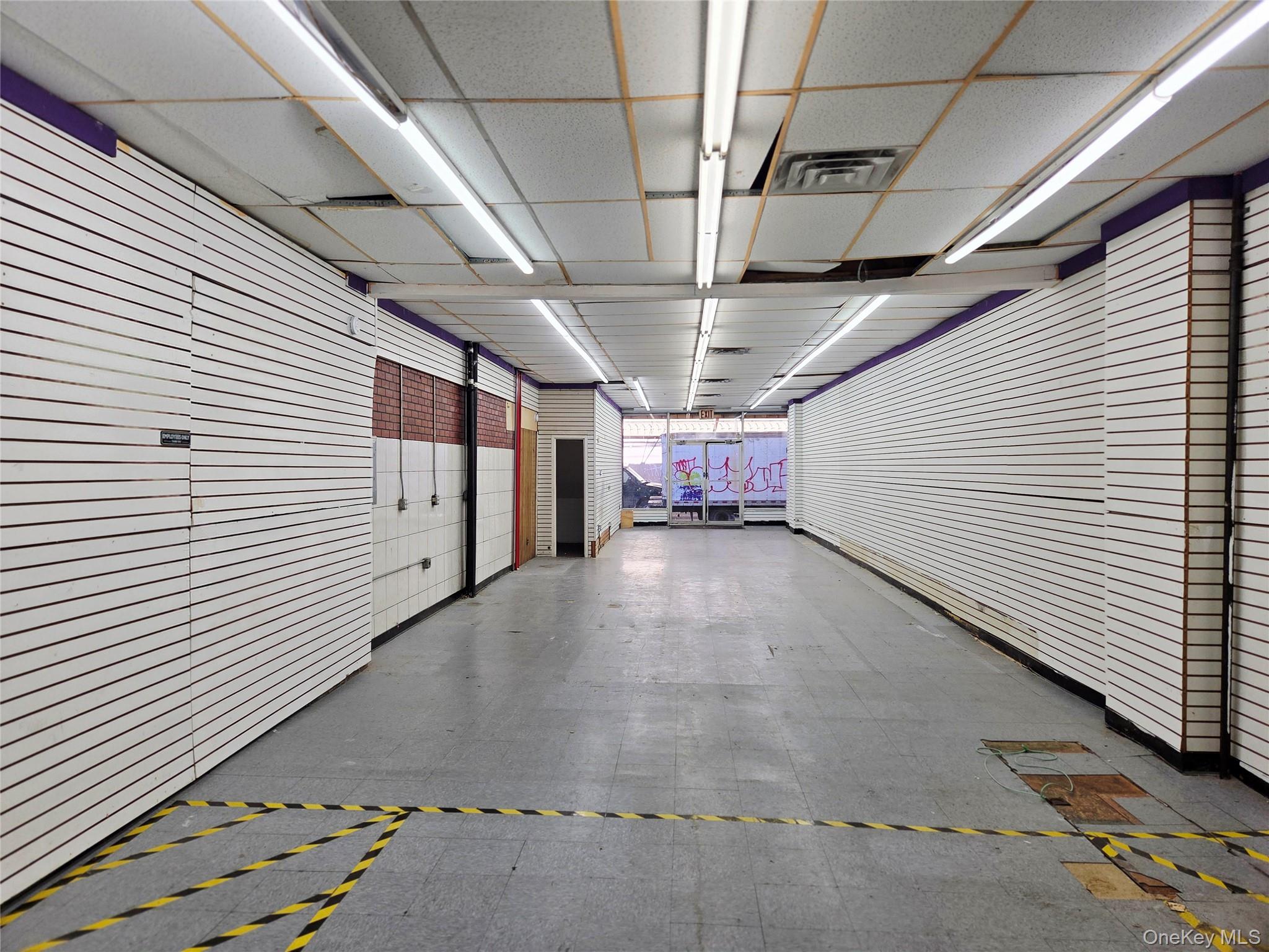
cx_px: 634
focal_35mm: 23
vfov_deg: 58.9
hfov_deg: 73.9
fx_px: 843
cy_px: 476
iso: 80
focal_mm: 5.4
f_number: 1.8
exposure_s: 1/625
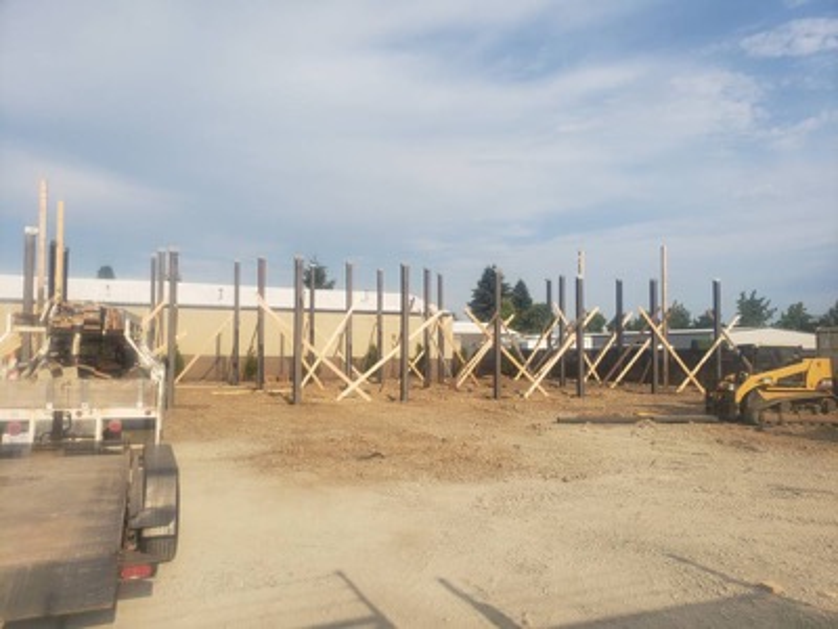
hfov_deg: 67.3
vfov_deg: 53.1
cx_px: 419
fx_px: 629
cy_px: 314
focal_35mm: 26
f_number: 2.4
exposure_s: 1/1301
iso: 50
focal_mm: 4.3
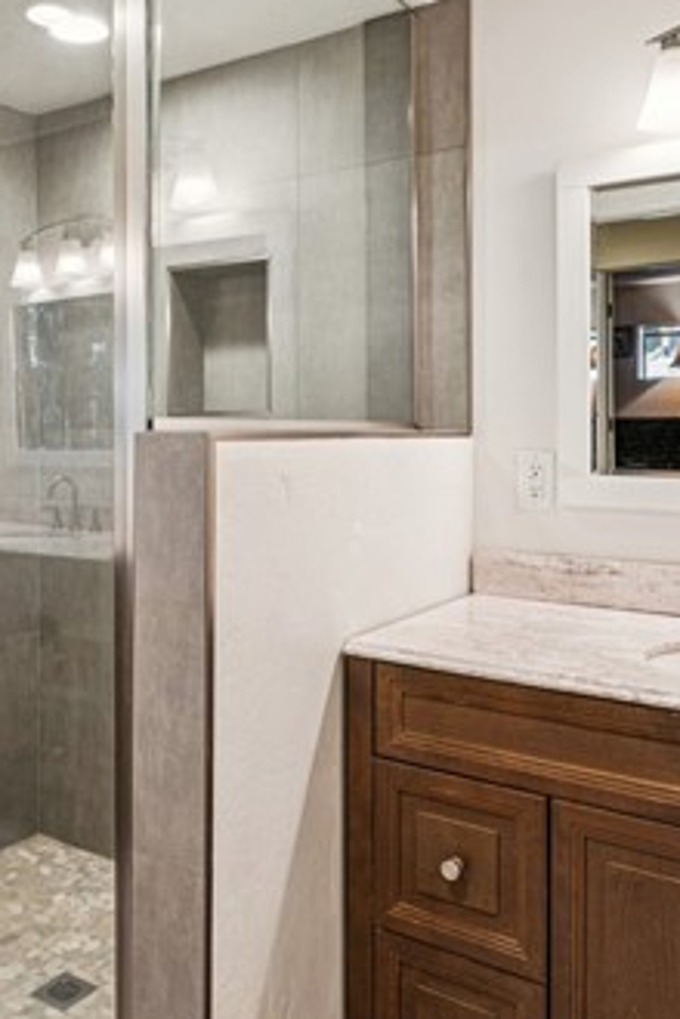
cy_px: 435
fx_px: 940
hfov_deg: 39.4
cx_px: 241
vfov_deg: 56.7
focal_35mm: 33
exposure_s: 1/1.25
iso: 100
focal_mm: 17.1
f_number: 13
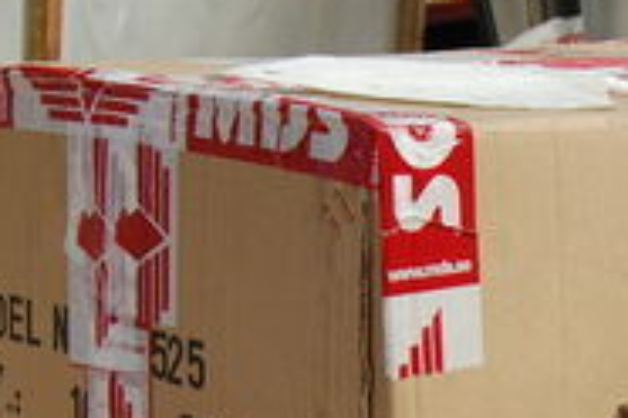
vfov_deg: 9.9
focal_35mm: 134
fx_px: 2337
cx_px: 793
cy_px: 614
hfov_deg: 14.7
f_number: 8
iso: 200
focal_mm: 26
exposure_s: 1/250
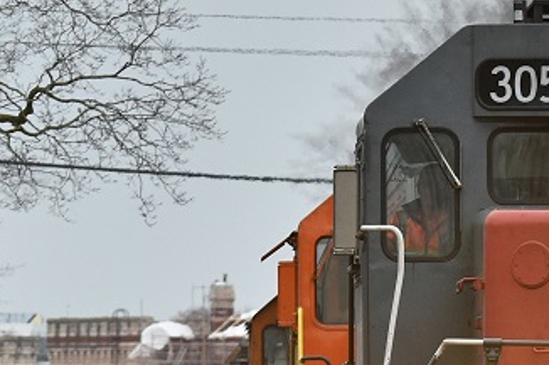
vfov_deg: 2.2
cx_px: 421
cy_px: 448
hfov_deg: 3.3
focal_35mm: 619
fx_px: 9434
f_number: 5.6
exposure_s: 1/320
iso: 320
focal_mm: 105
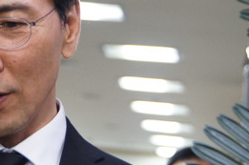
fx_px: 1429
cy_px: 22
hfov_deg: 9.8
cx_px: -28
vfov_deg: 6.6
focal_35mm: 207
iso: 1600
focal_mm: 60
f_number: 5
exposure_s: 1/60
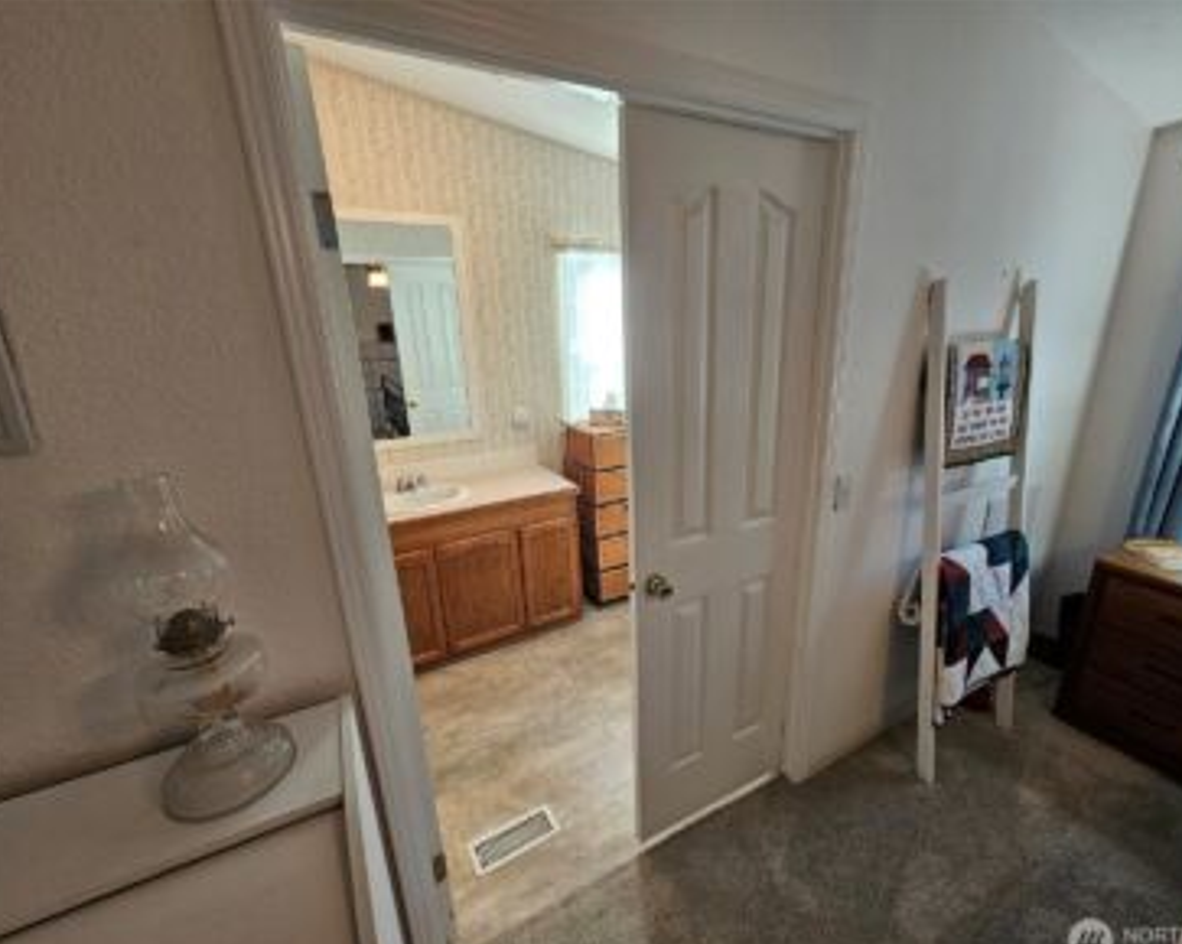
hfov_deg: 100.6
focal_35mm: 14
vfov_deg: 87.9
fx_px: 489
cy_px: 485
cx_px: 628
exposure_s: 1/60
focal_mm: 2.2
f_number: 2.2
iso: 100
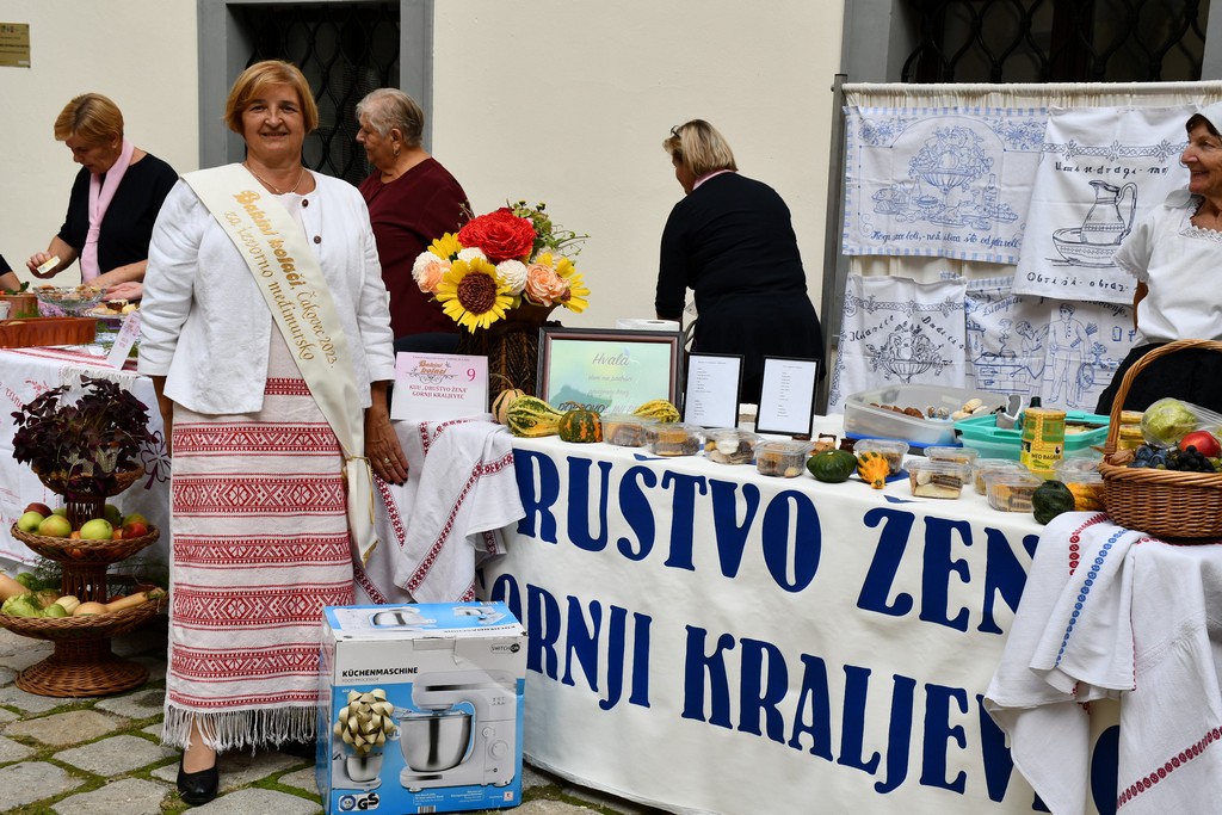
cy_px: 408
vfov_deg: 26.0
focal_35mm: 52
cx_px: 611
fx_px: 1765
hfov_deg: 38.2
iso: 160
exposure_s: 1/250
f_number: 8
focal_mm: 35
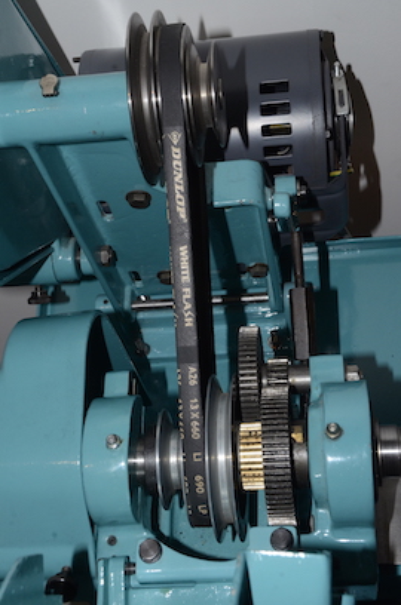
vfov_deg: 32.0
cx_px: 200
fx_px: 1058
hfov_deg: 21.5
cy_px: 302
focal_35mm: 63
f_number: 14
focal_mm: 42
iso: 800
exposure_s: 1/60
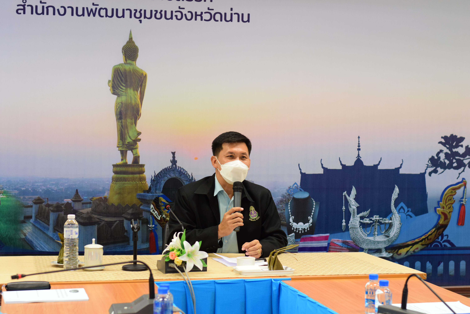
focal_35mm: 75
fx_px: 979
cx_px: 235
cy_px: 157
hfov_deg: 27.0
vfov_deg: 18.2
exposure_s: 1/160
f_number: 3.5
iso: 1250
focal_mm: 50
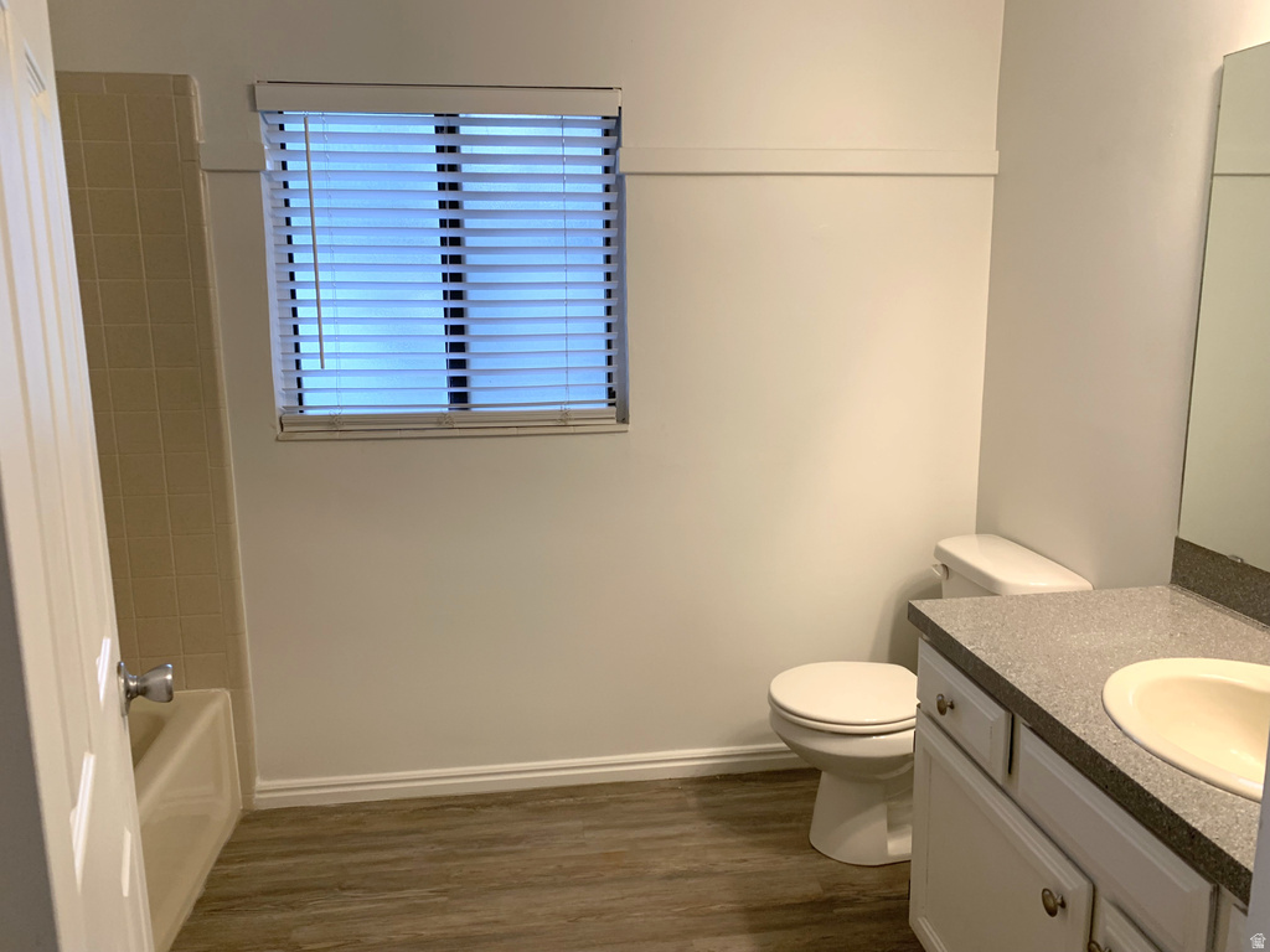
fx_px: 954
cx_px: 635
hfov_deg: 67.3
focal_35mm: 26
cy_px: 476
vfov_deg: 53.1
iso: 100
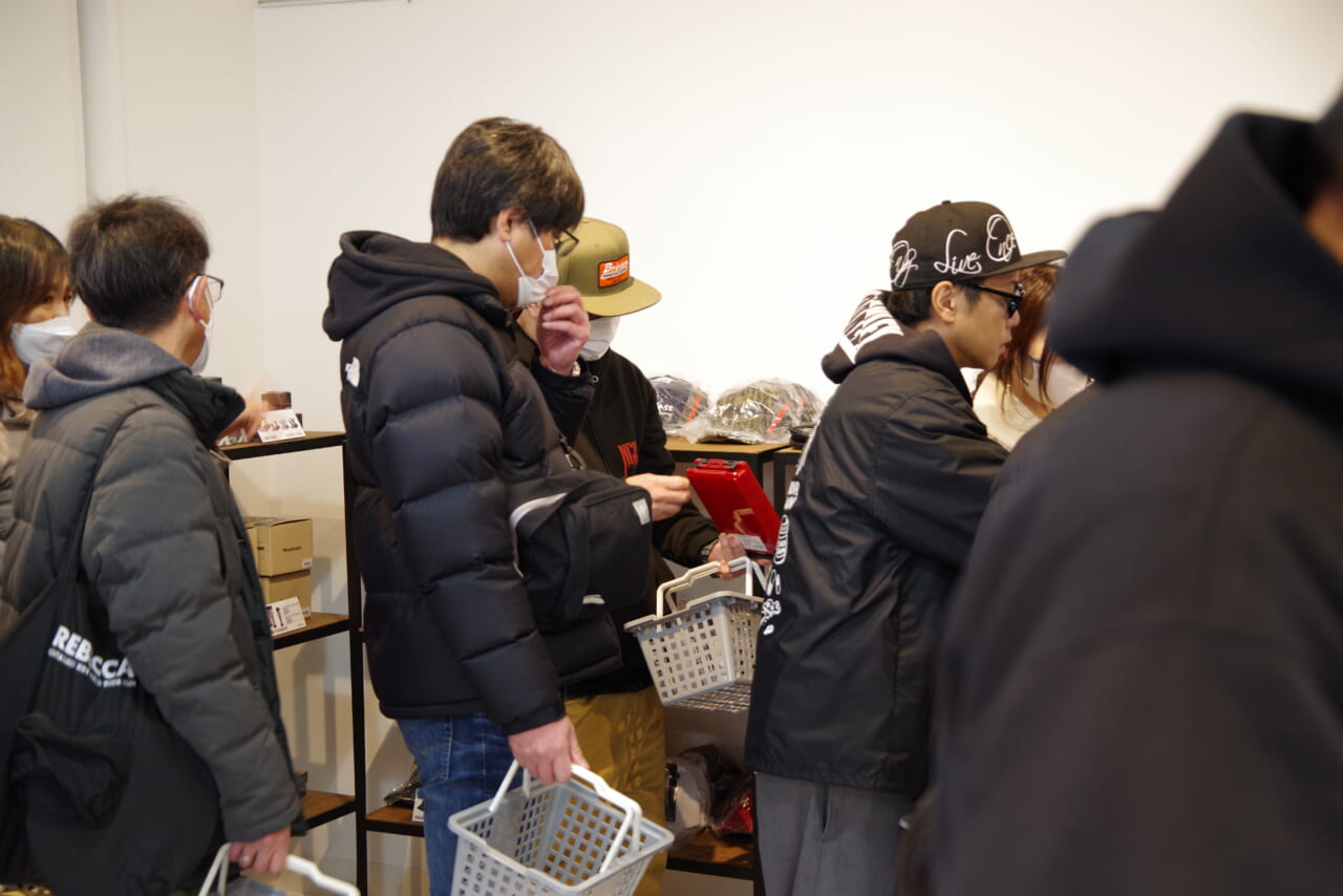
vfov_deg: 23.4
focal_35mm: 58
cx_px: 672
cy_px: 448
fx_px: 2164
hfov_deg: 34.5
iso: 800
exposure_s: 1/20
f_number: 5
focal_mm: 58
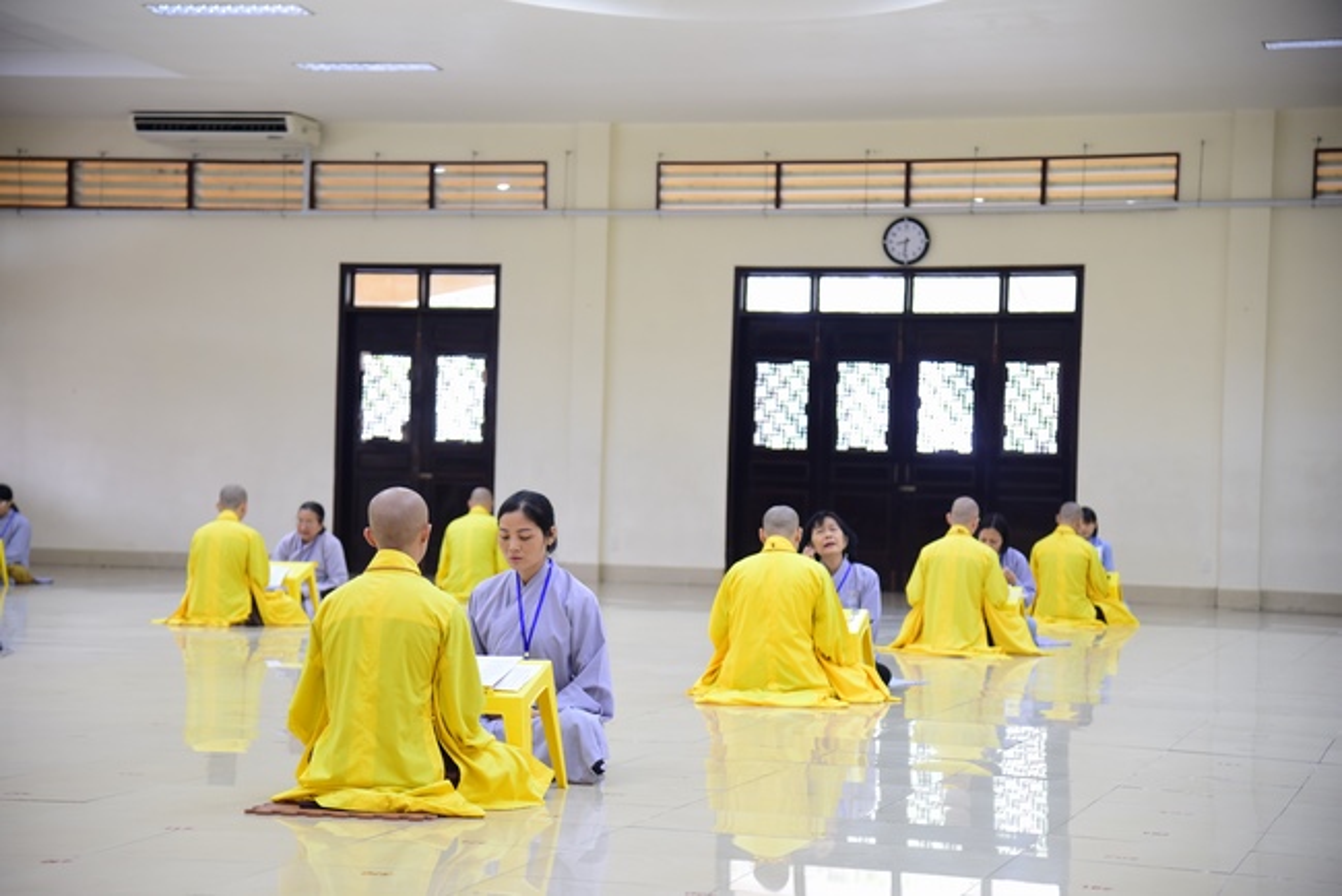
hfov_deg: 26.0
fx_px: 2909
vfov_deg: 17.5
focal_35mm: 78
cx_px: 671
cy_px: 448
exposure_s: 1/25
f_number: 4
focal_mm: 78
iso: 800
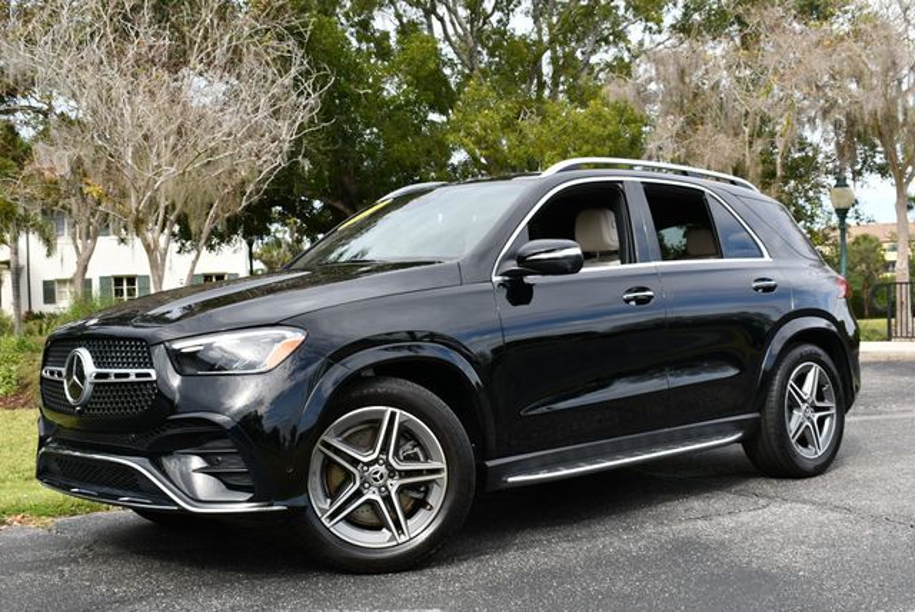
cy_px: 306
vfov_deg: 29.3
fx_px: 1170
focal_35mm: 46
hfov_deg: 42.7
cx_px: 458
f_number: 8
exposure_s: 1/250
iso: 200
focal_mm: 23
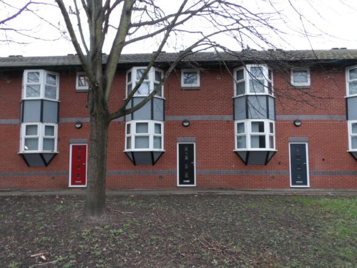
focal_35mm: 24
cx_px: 178
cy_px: 134
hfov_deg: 71.6
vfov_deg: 56.8
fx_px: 247
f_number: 4.1
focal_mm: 4.3
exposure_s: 1/16
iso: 200
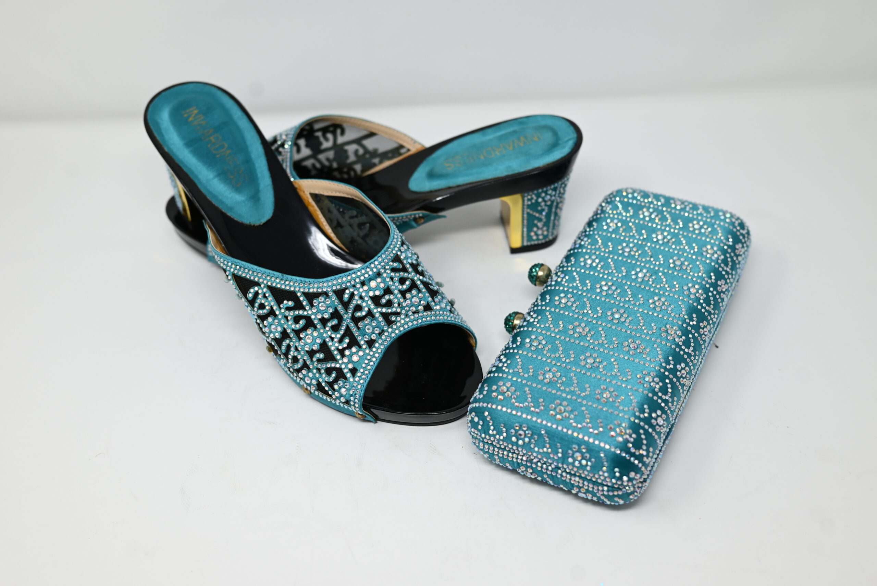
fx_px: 975
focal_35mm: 40
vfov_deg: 33.4
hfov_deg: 48.4
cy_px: 293
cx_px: 438
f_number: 4.5
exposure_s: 1/250
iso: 400
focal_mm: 40
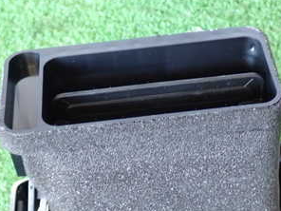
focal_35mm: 83
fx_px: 674
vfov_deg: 17.6
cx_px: 153
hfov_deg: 23.6
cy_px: 178
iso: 800
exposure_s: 1/30
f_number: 2.8
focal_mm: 7.31
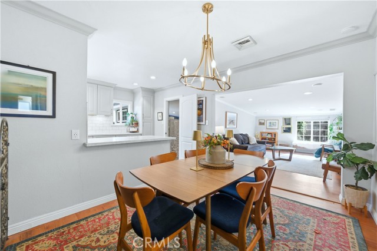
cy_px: 126
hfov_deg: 104.3
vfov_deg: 81.1
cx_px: 188
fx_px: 147
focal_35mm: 14
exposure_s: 1/320
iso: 1000
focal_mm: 14
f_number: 5.6
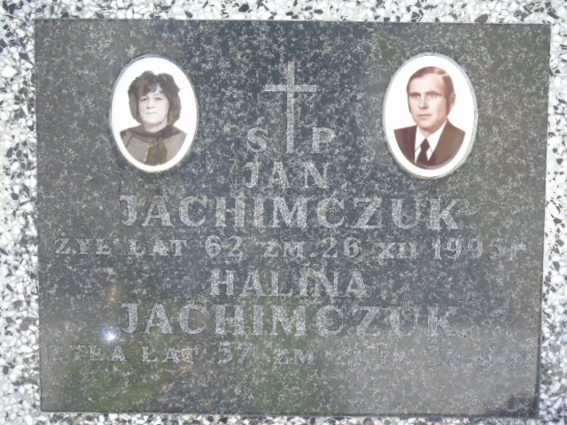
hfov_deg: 13.9
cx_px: 284
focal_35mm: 142
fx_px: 2326
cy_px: 212
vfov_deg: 10.4
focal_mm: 25
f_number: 4.7
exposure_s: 1/125
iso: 250
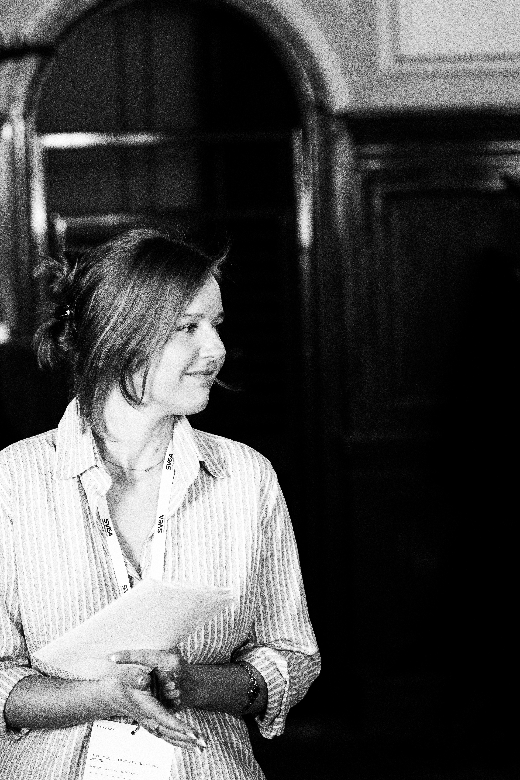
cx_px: 210
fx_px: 2557
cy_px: 376
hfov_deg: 11.6
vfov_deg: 17.3
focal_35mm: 118
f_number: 2.8
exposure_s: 1/250
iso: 3200
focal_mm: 75
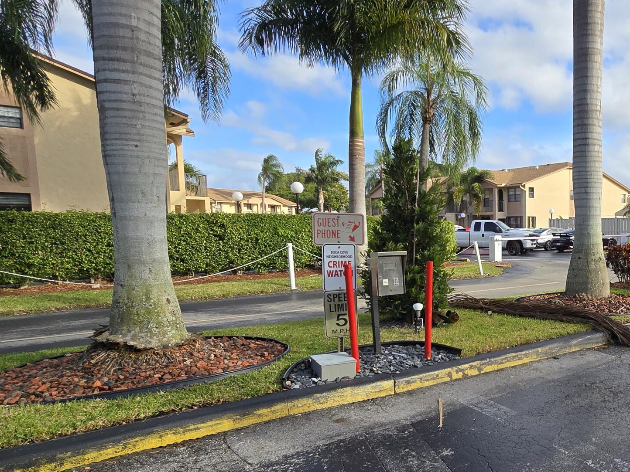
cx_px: 538
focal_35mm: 27
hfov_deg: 58.2
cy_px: 293
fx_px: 491
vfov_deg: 50.9
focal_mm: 2.2
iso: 50
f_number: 2.2
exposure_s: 1/1525
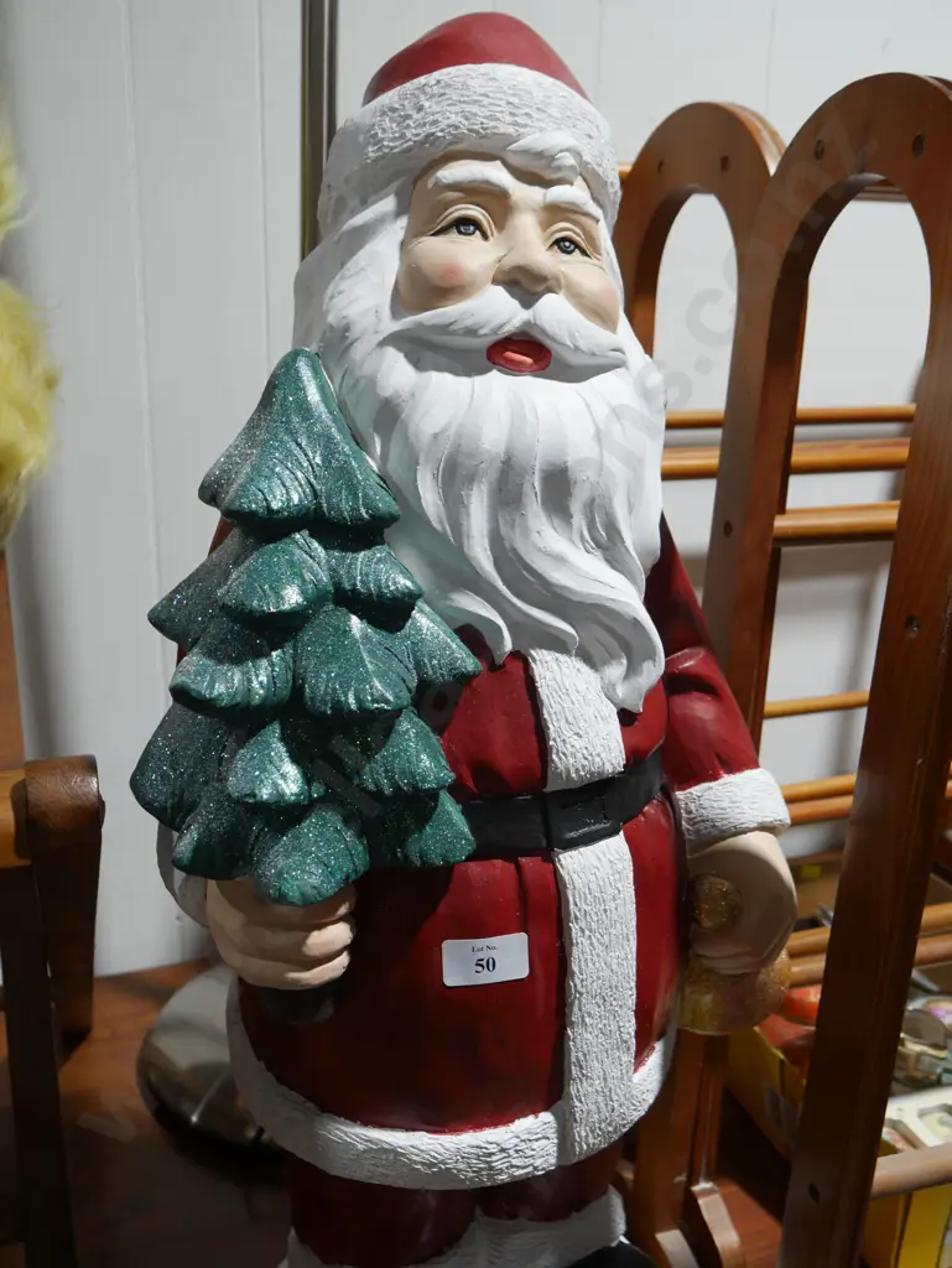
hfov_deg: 41.8
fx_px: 1246
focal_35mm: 34
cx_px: 476
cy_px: 634
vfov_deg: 53.9
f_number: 4.5
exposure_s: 1/60
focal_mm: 17
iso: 250
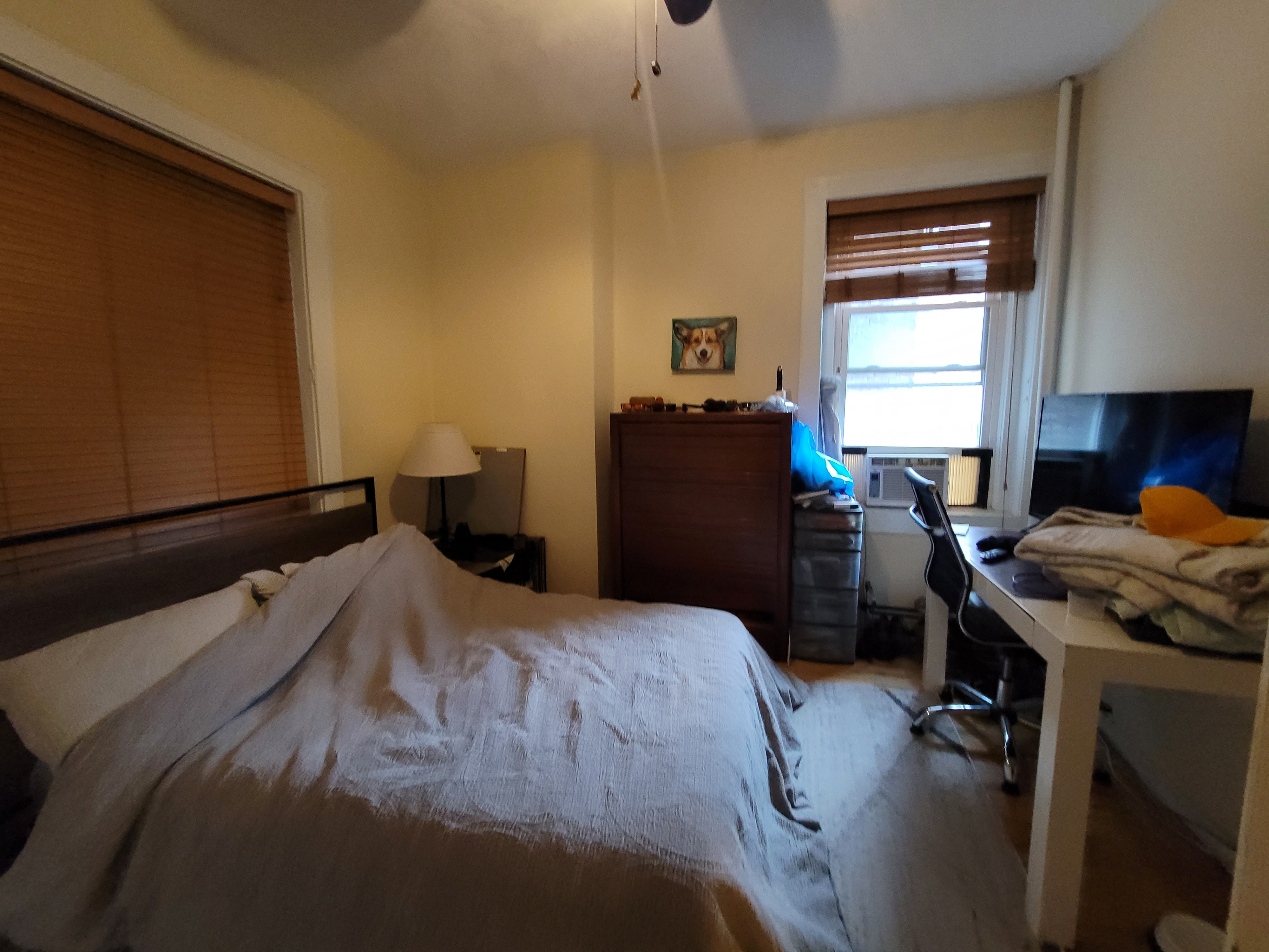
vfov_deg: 89.9
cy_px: 476
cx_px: 634
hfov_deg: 106.2
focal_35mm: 13
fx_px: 477
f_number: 2.2
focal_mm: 2.2
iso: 640
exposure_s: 1/30
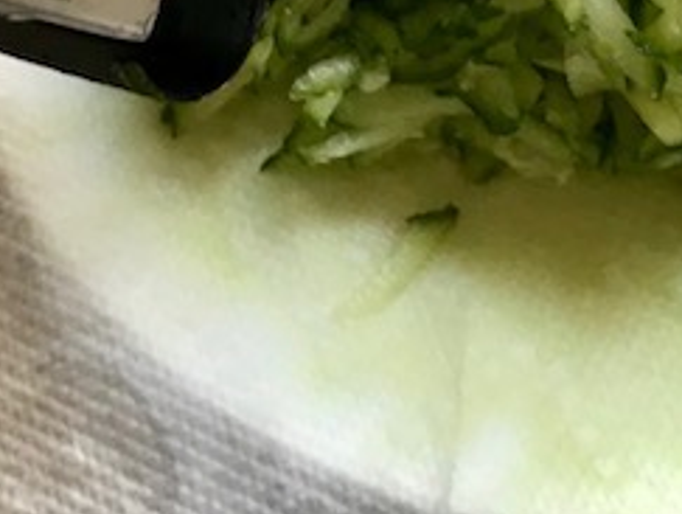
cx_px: 427
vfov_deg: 15.5
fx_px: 1815
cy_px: -110
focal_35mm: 92
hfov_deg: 21.2
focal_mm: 3.99
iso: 40
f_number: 1.8
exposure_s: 1/20
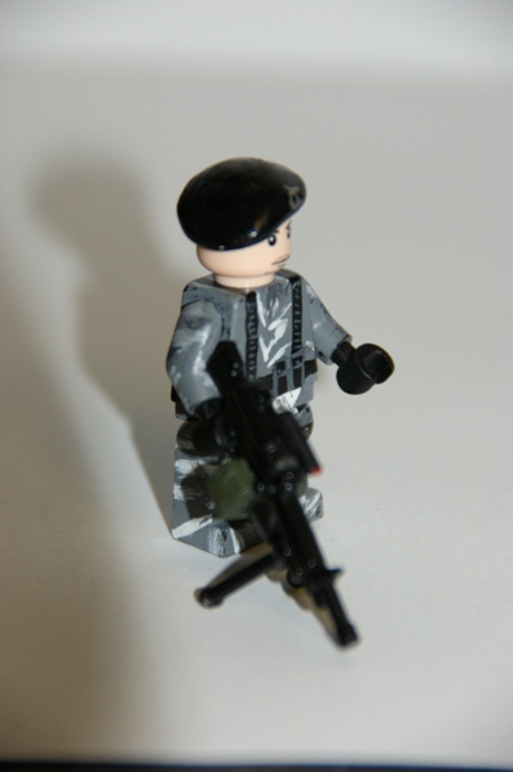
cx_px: 256
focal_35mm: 375
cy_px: 386
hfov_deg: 3.7
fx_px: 8029
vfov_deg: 5.5
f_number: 6.3
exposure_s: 1/125
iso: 400
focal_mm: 250
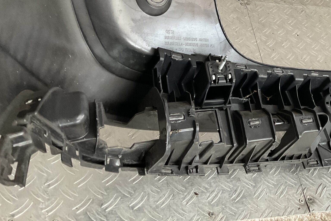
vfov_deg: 26.2
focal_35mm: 50
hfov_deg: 38.1
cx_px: 265
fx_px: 460
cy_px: 26
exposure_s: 1/60
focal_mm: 3
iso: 125
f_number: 1.8
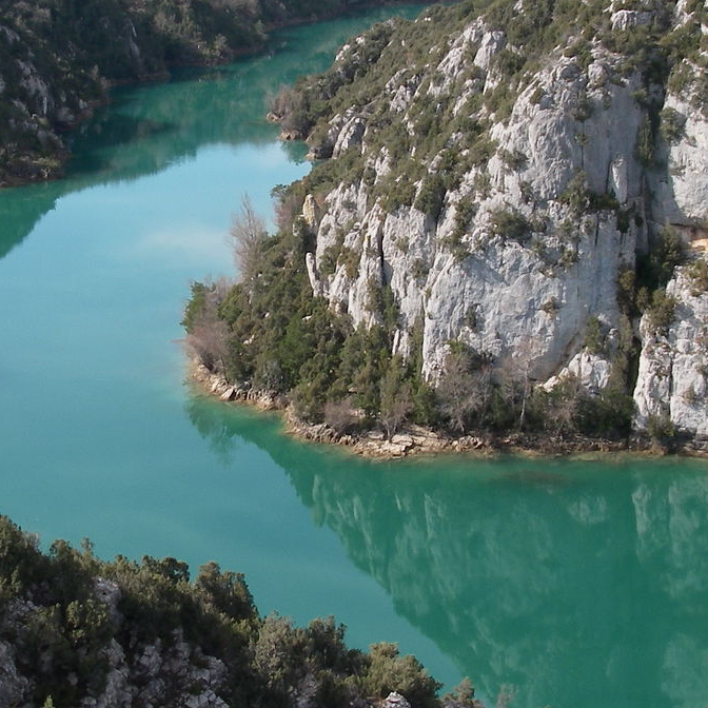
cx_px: 198
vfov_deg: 21.6
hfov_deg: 21.5
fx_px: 1851
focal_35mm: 80
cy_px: 269
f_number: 6.6
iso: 64
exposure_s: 1/125
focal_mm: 6.3
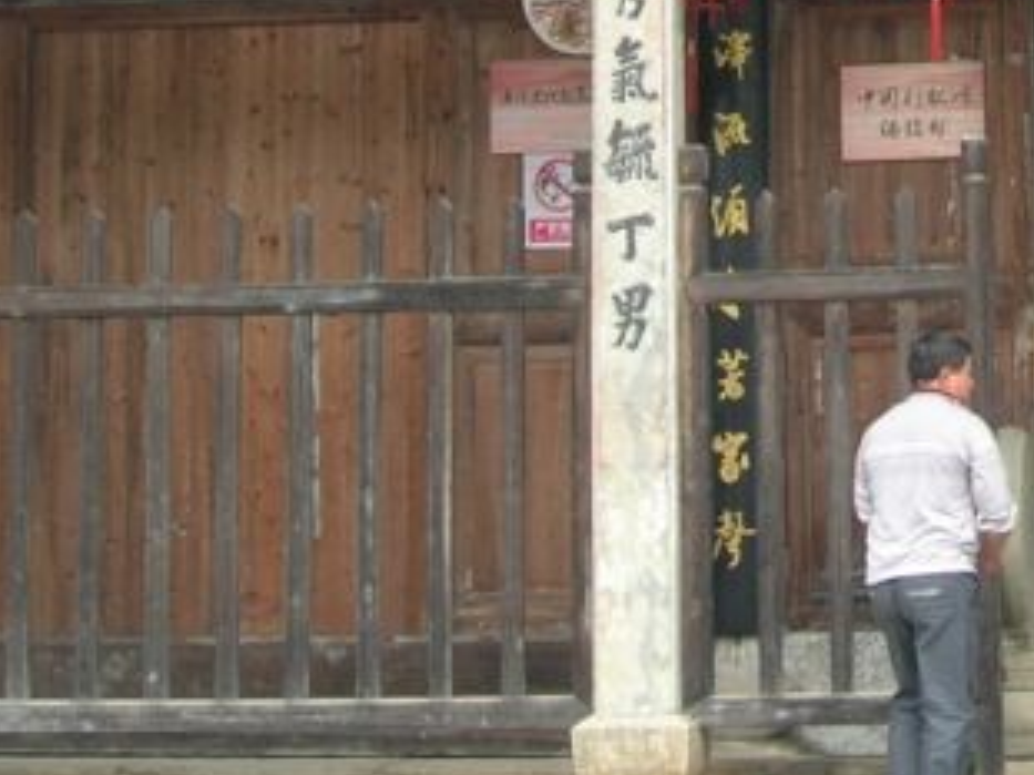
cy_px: -259
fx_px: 3732
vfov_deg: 11.5
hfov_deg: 15.2
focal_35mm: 125
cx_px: 1250
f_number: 4.8
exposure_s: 1/80
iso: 64
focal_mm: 7.8
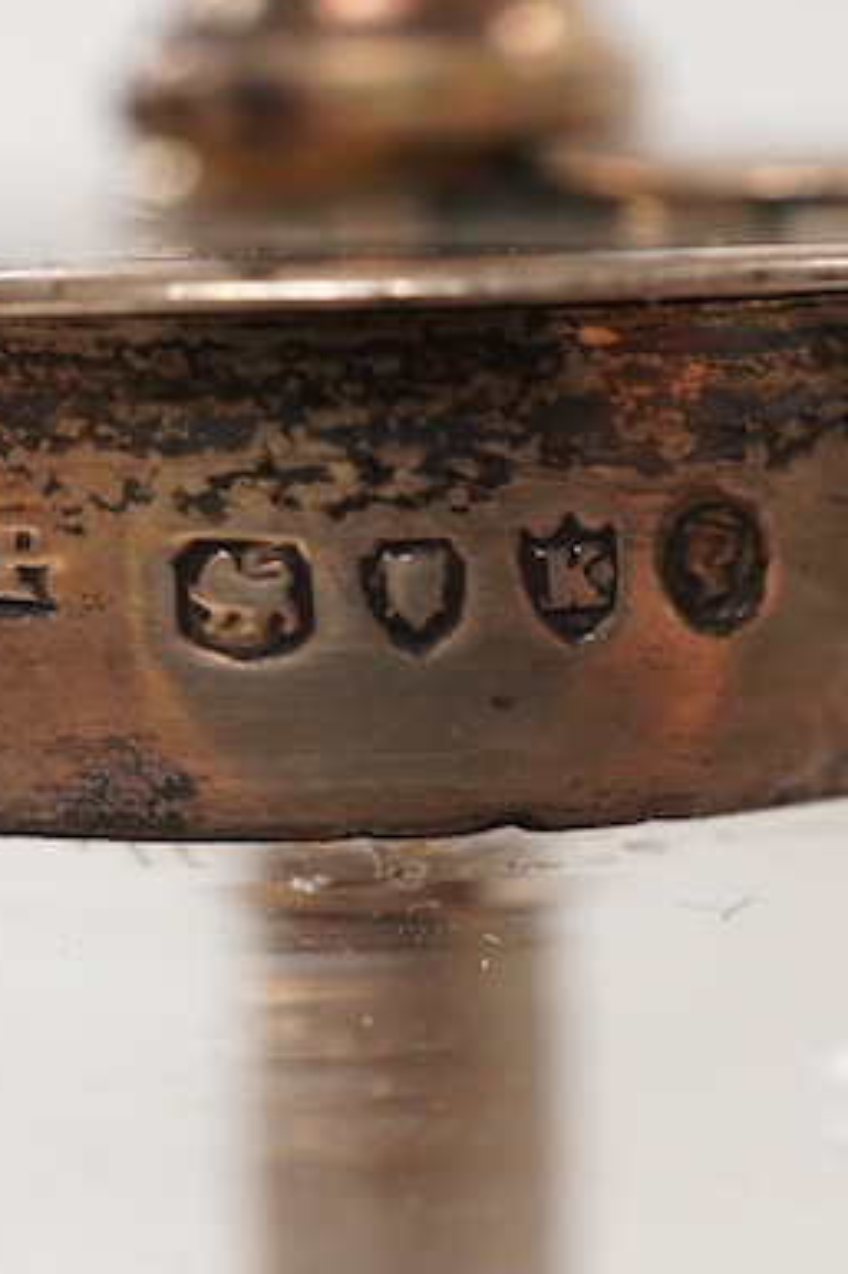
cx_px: 432
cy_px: 683
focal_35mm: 105
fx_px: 3713
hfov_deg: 13.0
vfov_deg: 19.5
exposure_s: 1/125
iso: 1250
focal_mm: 30
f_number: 8
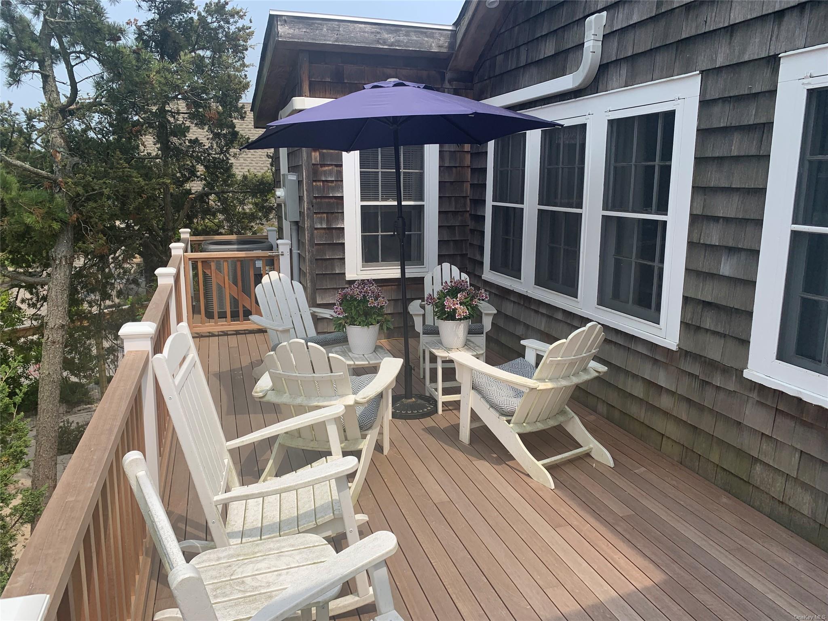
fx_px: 622
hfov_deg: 67.3
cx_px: 414
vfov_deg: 53.1
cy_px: 310
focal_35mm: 26
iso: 25
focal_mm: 4.25
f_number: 1.8
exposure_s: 1/1916
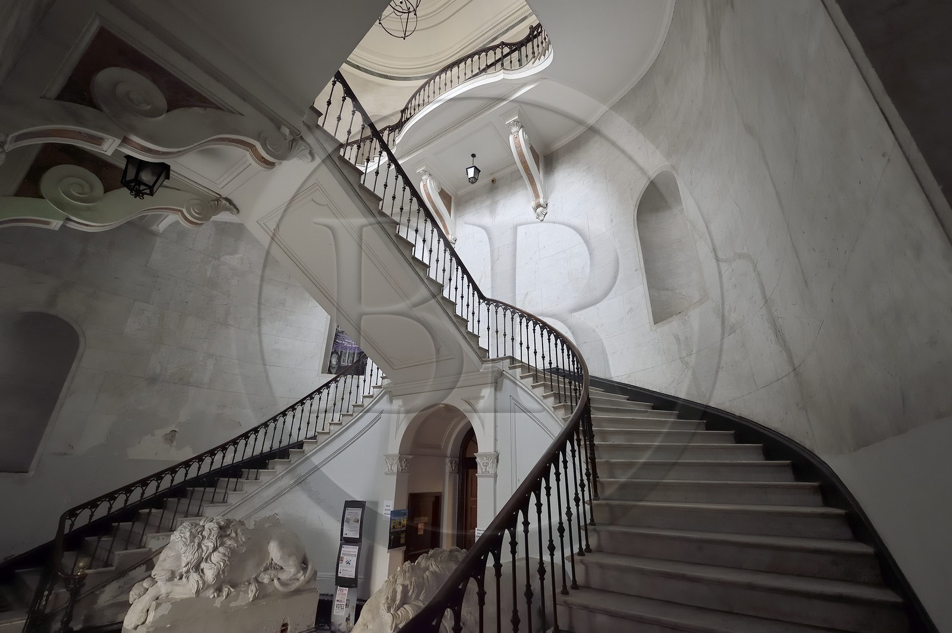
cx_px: 476
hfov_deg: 104.3
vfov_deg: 81.1
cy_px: 316
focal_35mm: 14
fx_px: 370
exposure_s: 1/15
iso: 1600
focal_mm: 14
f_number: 5.6
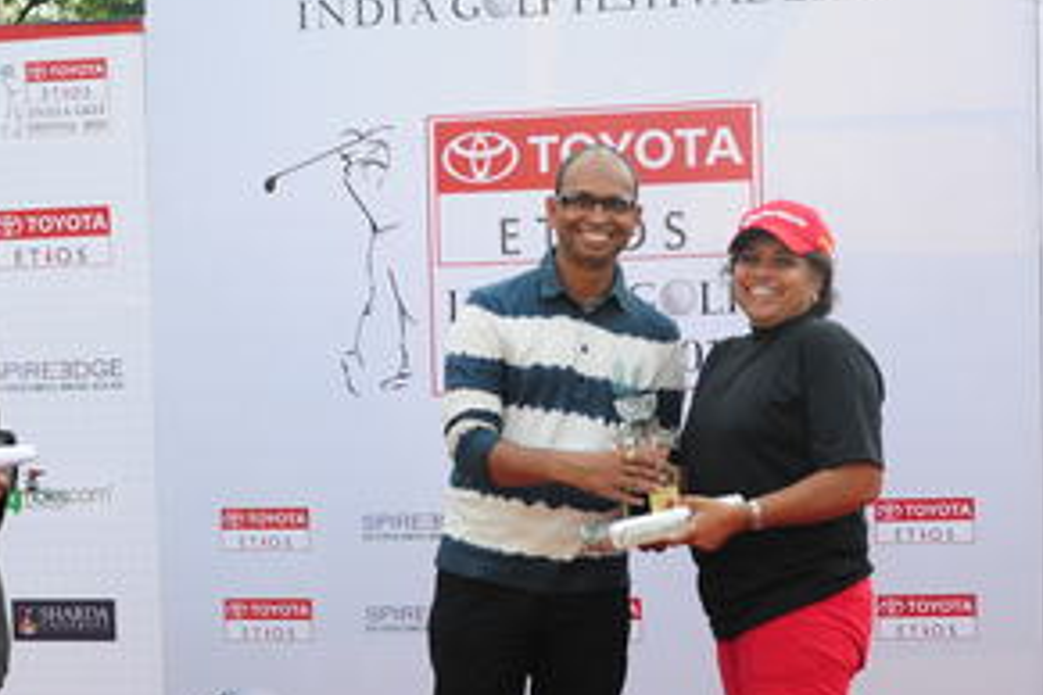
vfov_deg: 20.0
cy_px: 428
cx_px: 599
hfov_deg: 29.6
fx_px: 1970
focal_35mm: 68
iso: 200
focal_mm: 22
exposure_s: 1/500
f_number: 3.8
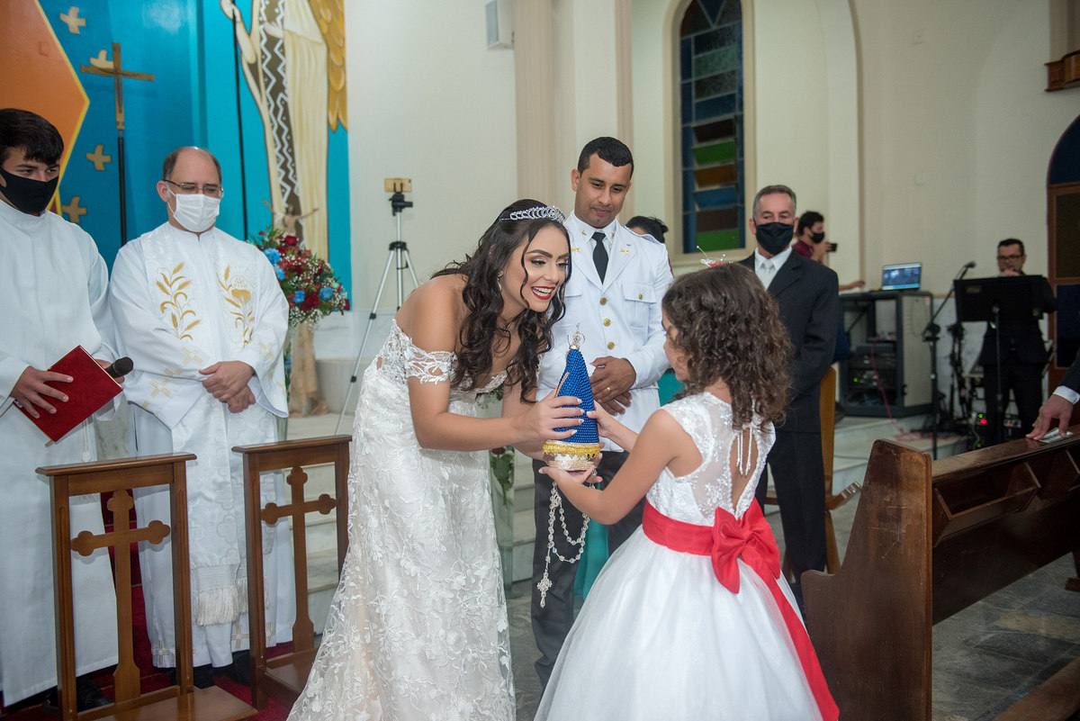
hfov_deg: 58.7
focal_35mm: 32
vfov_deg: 41.1
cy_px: 360
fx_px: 960
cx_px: 540
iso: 1600
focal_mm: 32
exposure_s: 1/125
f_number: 2.8
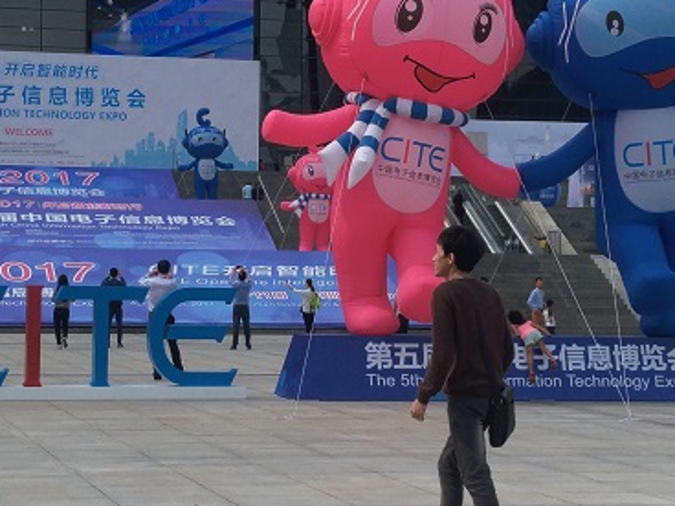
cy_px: 227
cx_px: 266
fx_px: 1033
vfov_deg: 27.5
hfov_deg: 36.0
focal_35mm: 53
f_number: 2
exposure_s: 1/1660
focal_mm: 4.52
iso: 100
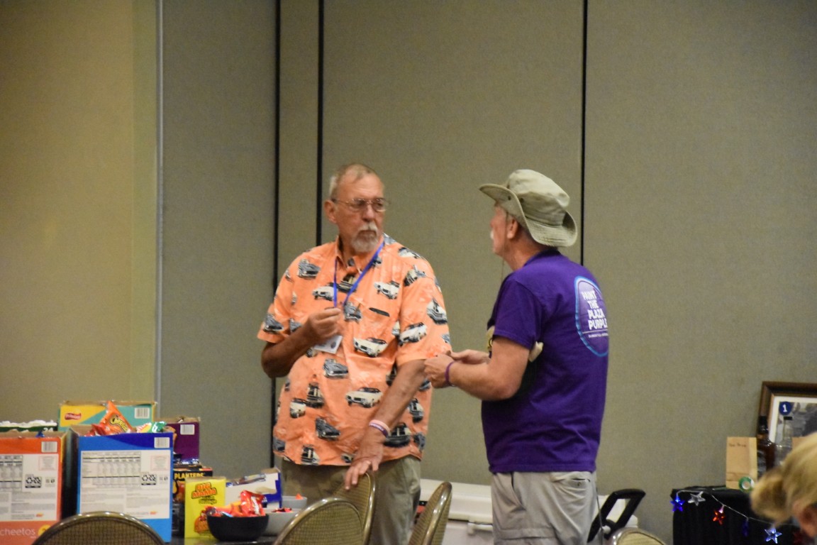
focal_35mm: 158
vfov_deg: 8.7
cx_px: 408
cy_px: 272
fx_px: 3574
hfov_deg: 13.0
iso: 12800
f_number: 5.6
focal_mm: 105
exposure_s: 1/100
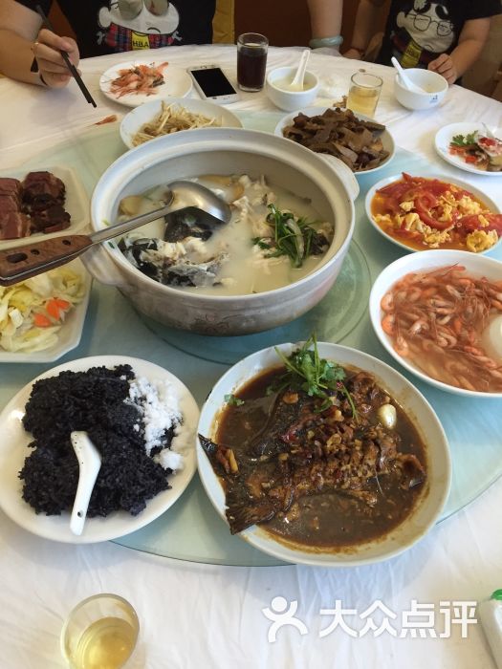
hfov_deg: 48.2
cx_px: 251
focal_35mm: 29
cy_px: 334
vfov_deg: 61.7
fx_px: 561
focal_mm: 4.15
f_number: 2.2
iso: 125
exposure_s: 1/33
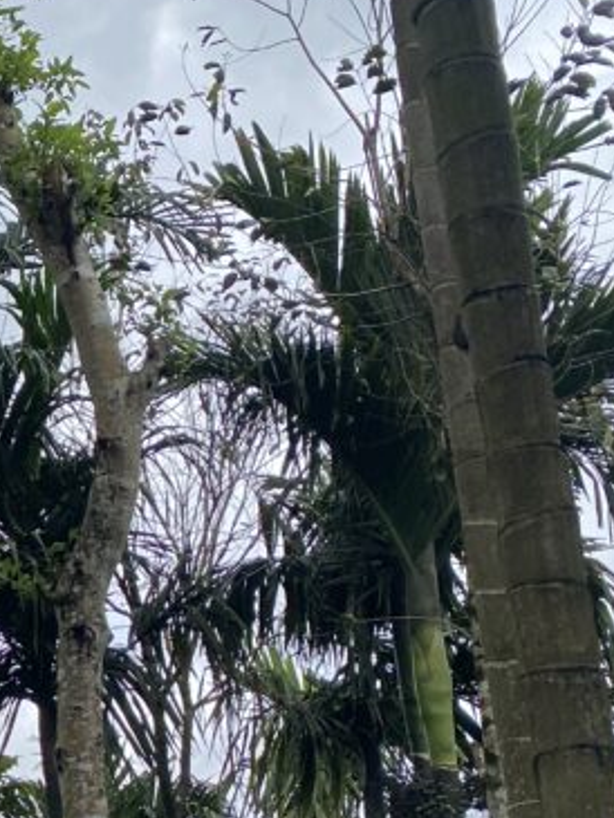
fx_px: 1725
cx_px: -410
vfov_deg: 25.5
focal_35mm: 73
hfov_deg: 17.3
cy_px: 791
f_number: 1.8
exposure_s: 1/1429
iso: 32
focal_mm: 4.25
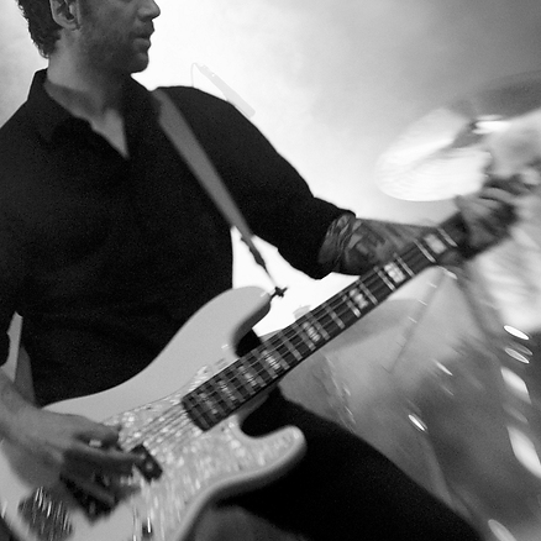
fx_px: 2316
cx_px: 246
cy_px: 319
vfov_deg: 13.3
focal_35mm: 131
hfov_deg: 13.3
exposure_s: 1/125
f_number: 2.8
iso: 250
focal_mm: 50
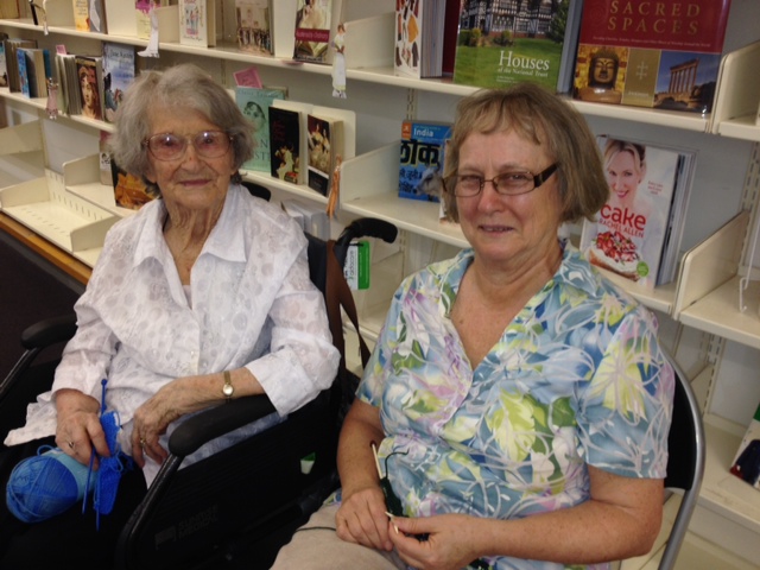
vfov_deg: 40.7
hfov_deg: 52.6
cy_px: 285
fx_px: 768
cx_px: 380
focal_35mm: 35
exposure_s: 1/20
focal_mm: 4.28
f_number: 2.4
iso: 50
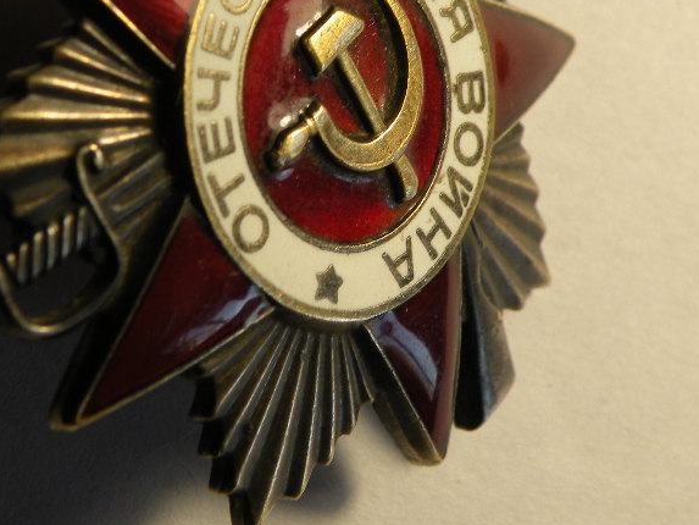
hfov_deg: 13.2
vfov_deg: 9.9
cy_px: 148
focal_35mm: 150
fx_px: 3030
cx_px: 311
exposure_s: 1/81.1
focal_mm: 14.9
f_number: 4
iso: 64
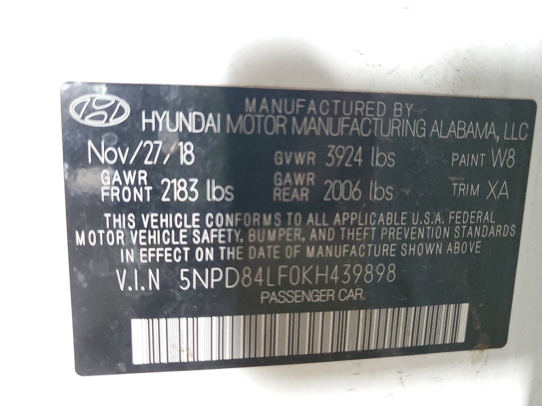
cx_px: 271
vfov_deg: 53.1
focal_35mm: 26
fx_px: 407
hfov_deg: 67.3
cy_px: 203
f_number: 1.5
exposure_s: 1/60.2
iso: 421
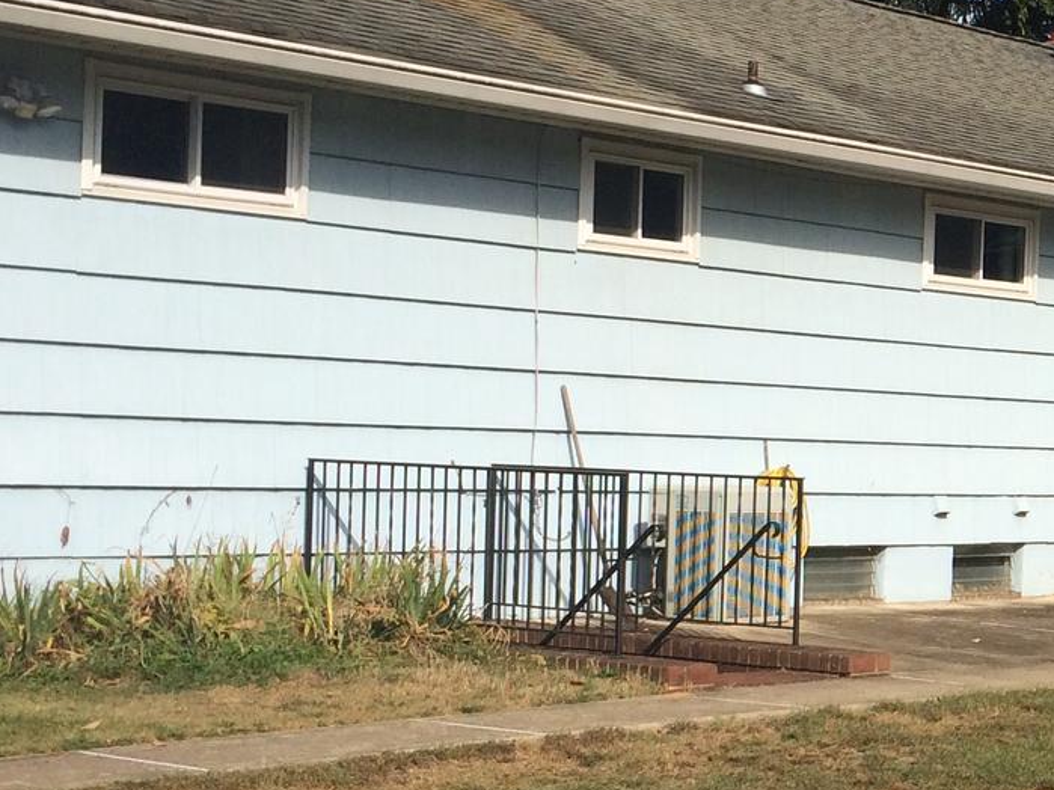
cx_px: 1325
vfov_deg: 17.3
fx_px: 2588
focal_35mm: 85
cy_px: 485
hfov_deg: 21.1
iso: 32
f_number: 2.2
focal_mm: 4.15
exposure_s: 1/2283
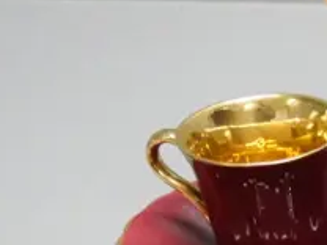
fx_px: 1304
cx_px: 610
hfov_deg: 12.8
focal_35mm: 138
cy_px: 375
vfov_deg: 10.4
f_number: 3.6
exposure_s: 1/200
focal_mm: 14
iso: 3200
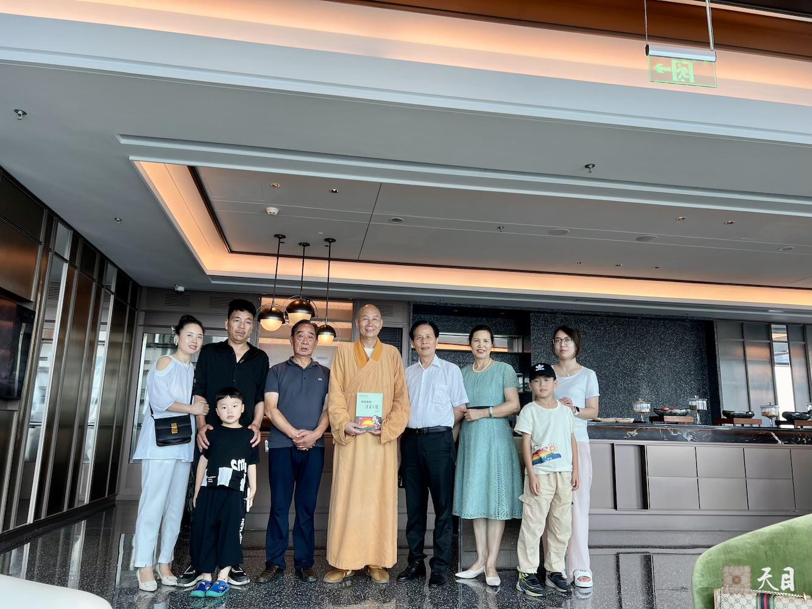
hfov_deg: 67.3
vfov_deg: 53.1
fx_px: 610
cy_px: 304
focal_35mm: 26
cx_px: 406
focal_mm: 5.7
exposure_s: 1/126
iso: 32
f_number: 1.5
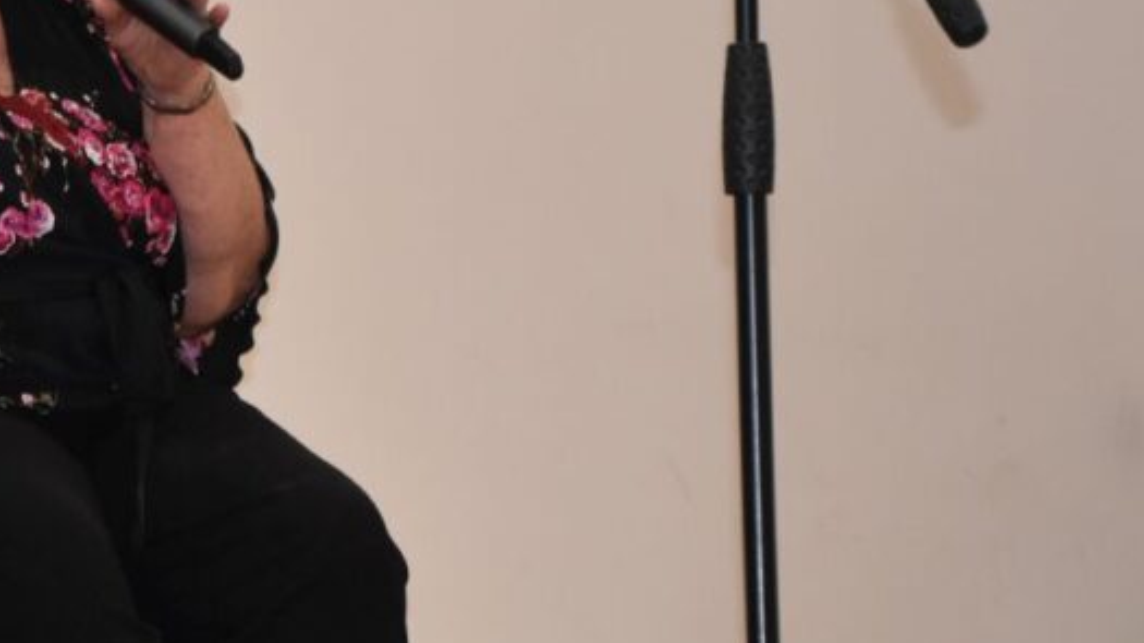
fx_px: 7438
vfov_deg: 4.9
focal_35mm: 245
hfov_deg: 8.7
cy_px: 473
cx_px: -92
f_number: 5
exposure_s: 1/125
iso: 1100
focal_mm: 65
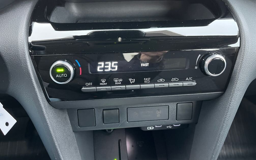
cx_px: 126
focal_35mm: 28
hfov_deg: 66.5
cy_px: 81
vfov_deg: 44.5
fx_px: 195
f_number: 1.6
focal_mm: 5.1
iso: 640
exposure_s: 1/33
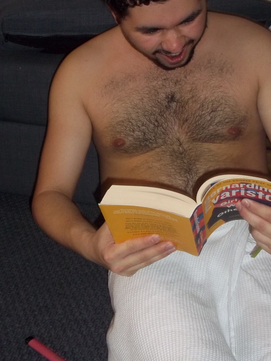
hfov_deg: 23.2
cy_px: 104
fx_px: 658
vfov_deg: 30.4
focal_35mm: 63
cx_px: 177
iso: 160
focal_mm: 6.5
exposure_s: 1/30
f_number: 3.1
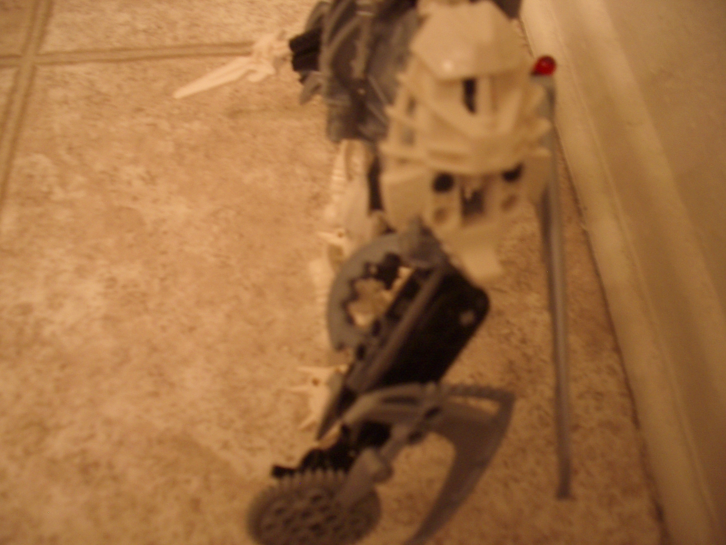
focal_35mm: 35
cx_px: 363
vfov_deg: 40.7
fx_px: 734
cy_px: 272
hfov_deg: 52.6
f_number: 2.6
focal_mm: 5.8
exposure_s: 1/15
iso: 100
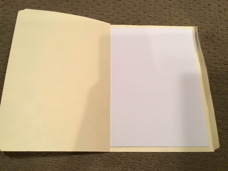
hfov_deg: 56.8
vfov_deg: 44.2
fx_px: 211
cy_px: 84
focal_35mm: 32
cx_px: 115
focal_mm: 3.3
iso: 125
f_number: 2.4
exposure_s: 1/30
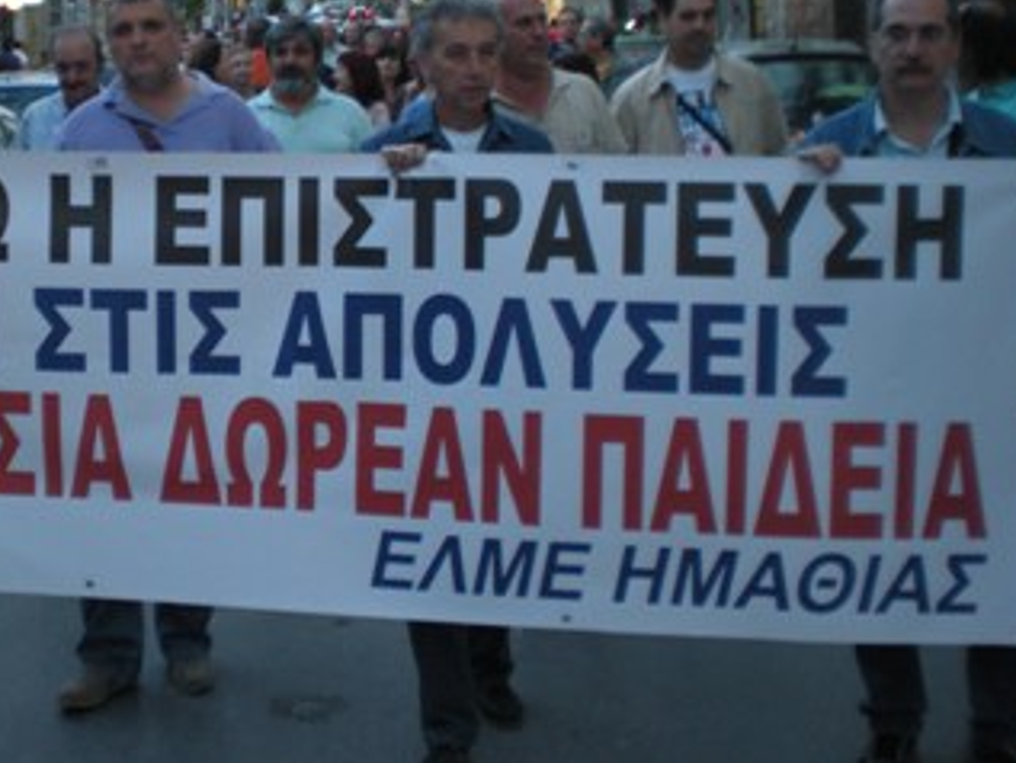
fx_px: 1762
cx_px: 272
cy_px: 172
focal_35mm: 60
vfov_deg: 24.1
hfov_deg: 31.7
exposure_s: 1/40.5
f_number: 3.1
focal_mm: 6.3
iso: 200
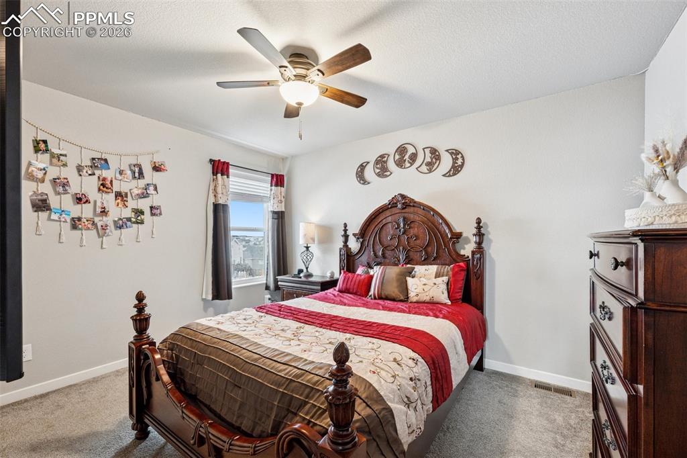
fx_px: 286
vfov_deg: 77.3
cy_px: 229
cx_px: 344
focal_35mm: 15
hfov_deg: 100.4
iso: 800
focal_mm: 15
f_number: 11
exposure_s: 1/3.33
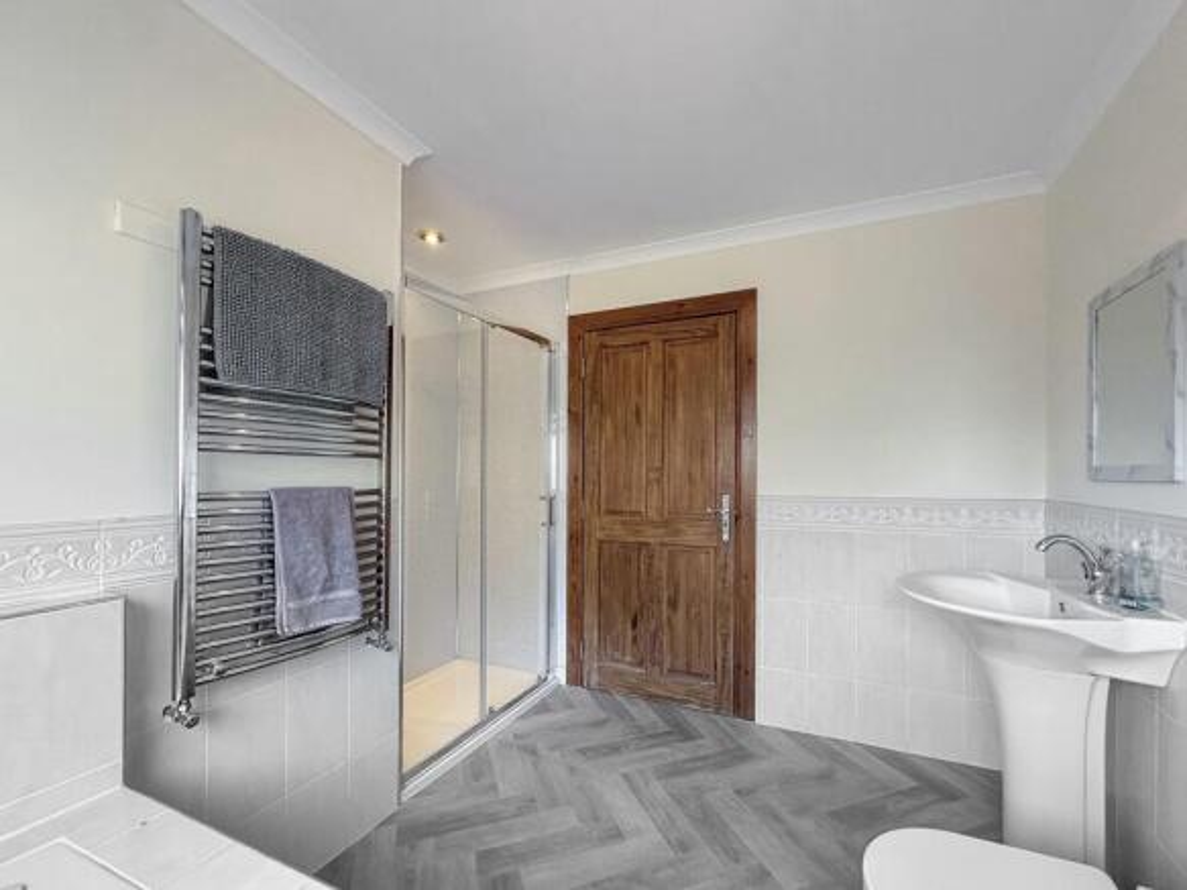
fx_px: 480
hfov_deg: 102.1
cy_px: 445
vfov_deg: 85.7
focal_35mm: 14
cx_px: 594
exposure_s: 1/100
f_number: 2.2
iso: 250
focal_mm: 2.22
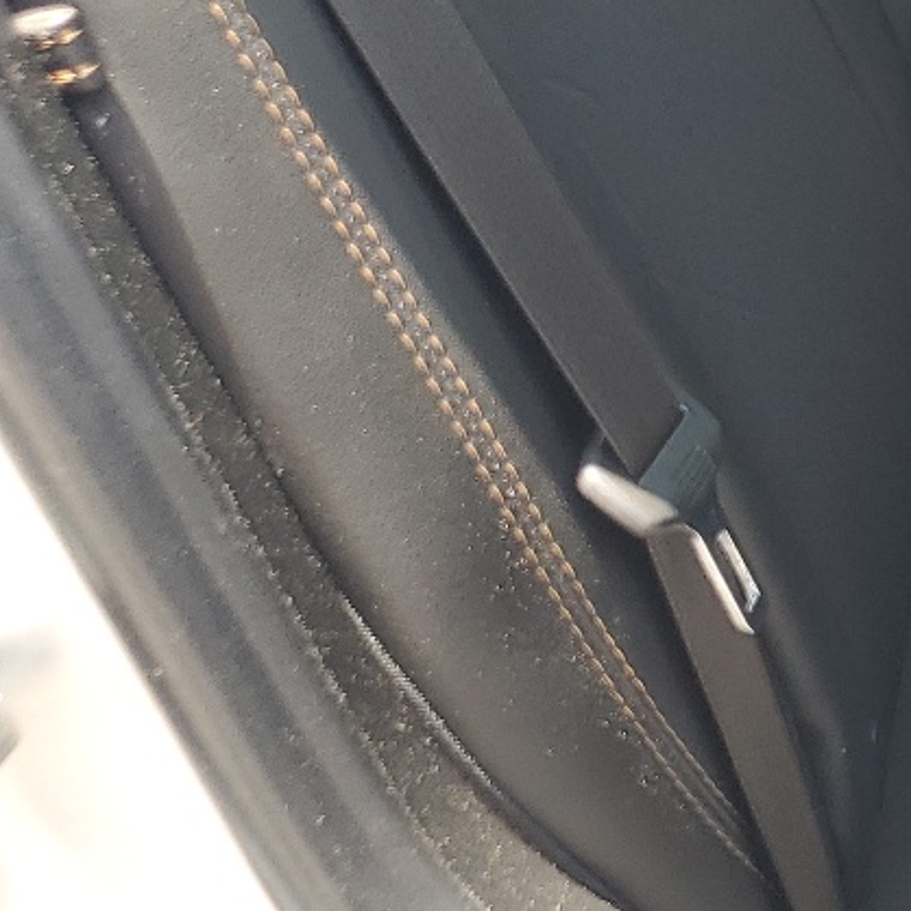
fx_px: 2620
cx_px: 1508
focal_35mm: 88
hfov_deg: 17.1
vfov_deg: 18.9
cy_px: -92
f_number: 1.5
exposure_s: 1/200
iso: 50
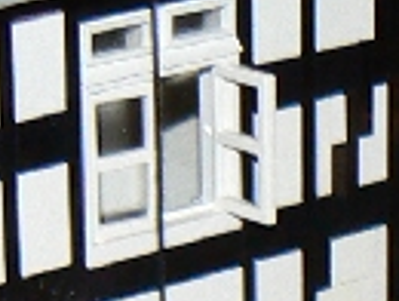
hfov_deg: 7.0
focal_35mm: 283
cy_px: 894
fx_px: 3268
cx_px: 239
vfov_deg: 5.0
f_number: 2.8
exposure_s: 1/30
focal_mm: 6
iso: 100
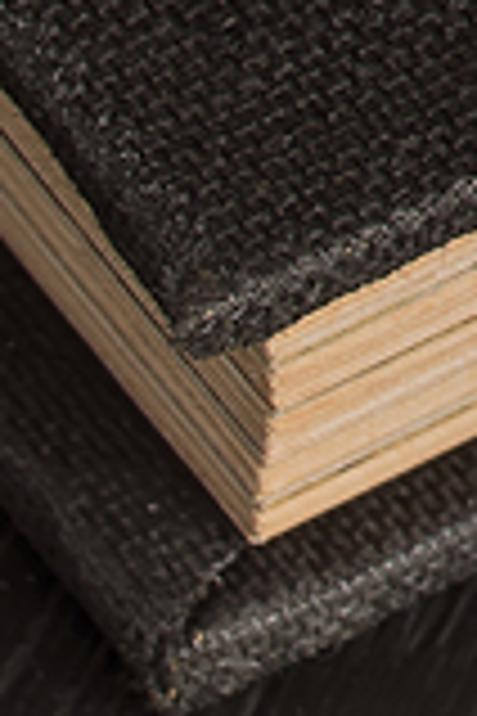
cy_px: 1727
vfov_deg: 1.9
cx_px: -668
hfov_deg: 1.3
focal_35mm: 1089
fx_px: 21642
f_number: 13
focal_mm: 200
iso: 50
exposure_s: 1/125
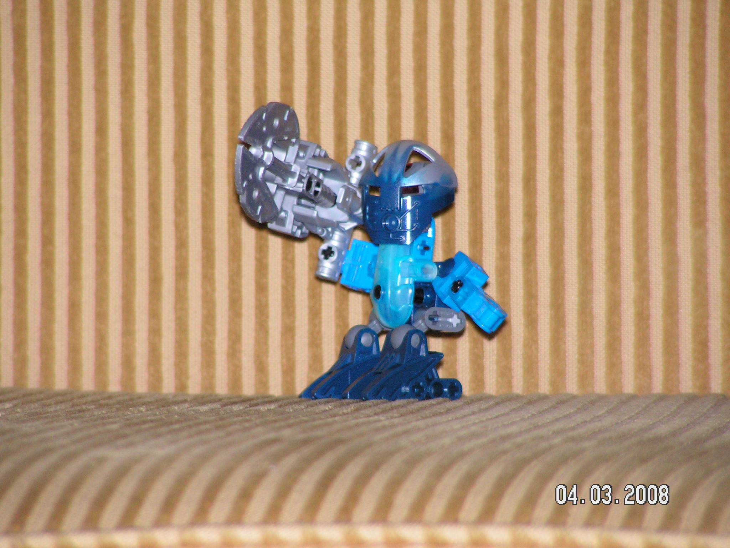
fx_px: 6116
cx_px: 365
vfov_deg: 5.1
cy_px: 274
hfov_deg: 6.8
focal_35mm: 290
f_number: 3.2
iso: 200
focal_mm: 48
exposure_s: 1/320
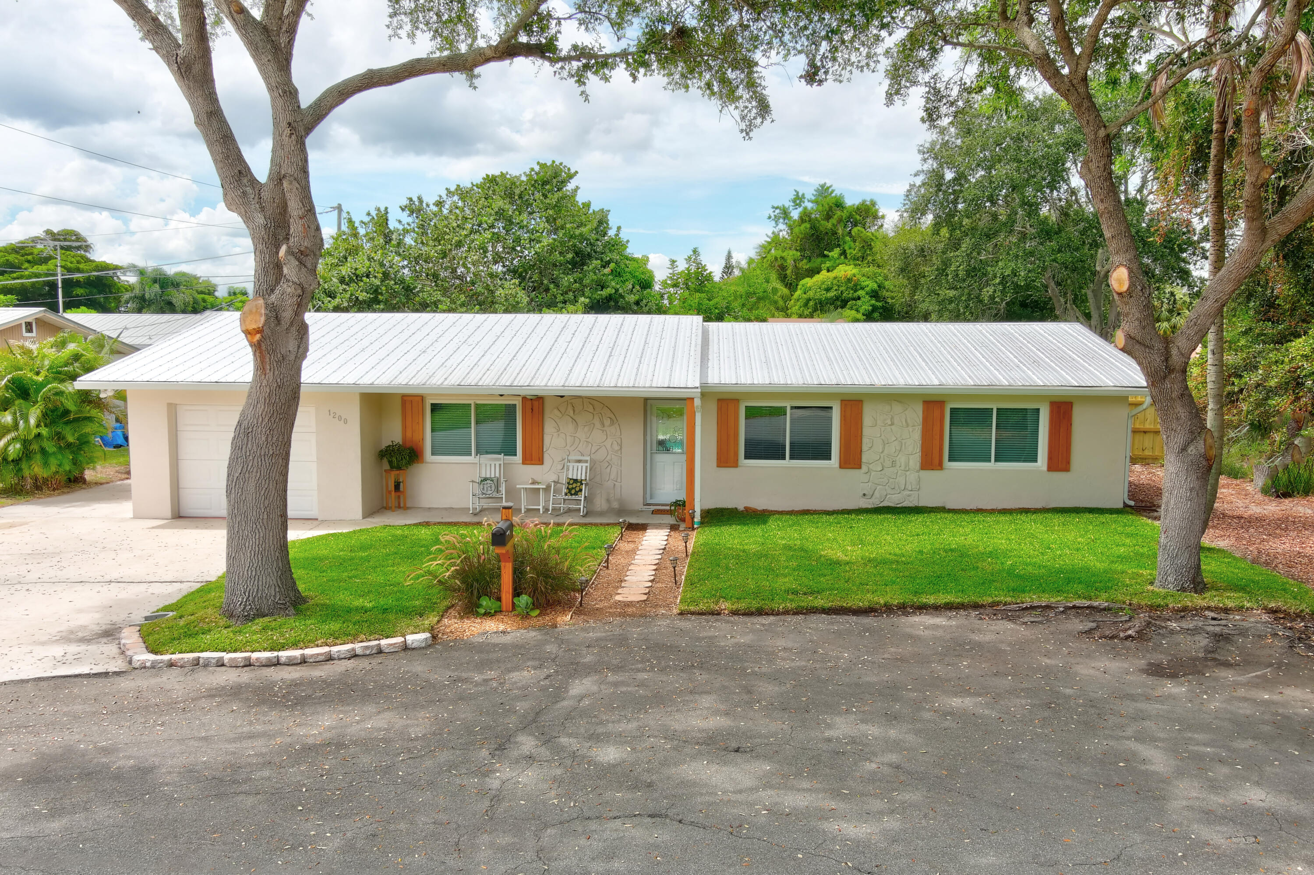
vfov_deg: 44.9
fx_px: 1058
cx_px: 657
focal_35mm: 29
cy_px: 438
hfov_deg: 63.7
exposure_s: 1/215
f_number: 8
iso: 105
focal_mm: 10.6
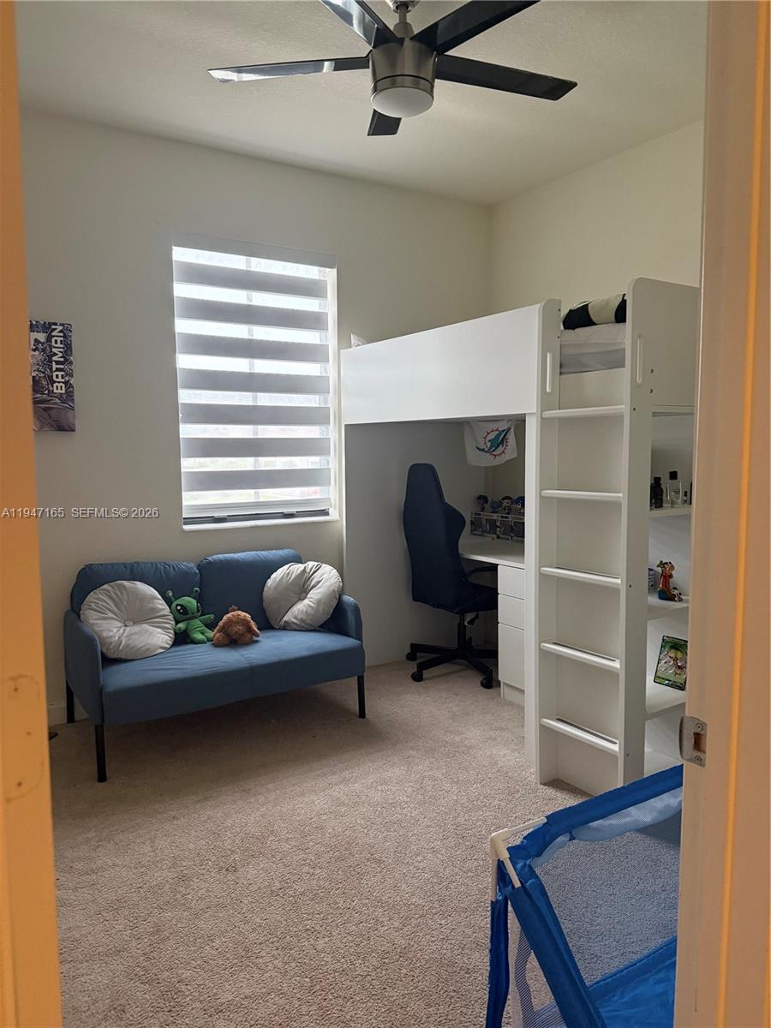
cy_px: 514
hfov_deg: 56.8
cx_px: 386
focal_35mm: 24
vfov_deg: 71.6
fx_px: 713
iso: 400
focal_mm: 6.76
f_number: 1.78
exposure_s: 1/60
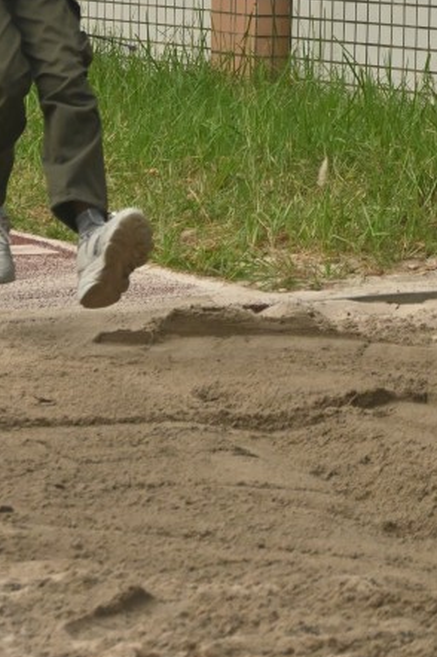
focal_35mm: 132
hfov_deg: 10.4
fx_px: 2407
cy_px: -82
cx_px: 147
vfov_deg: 15.1
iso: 1000
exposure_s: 1/2500
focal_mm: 38
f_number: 5.6
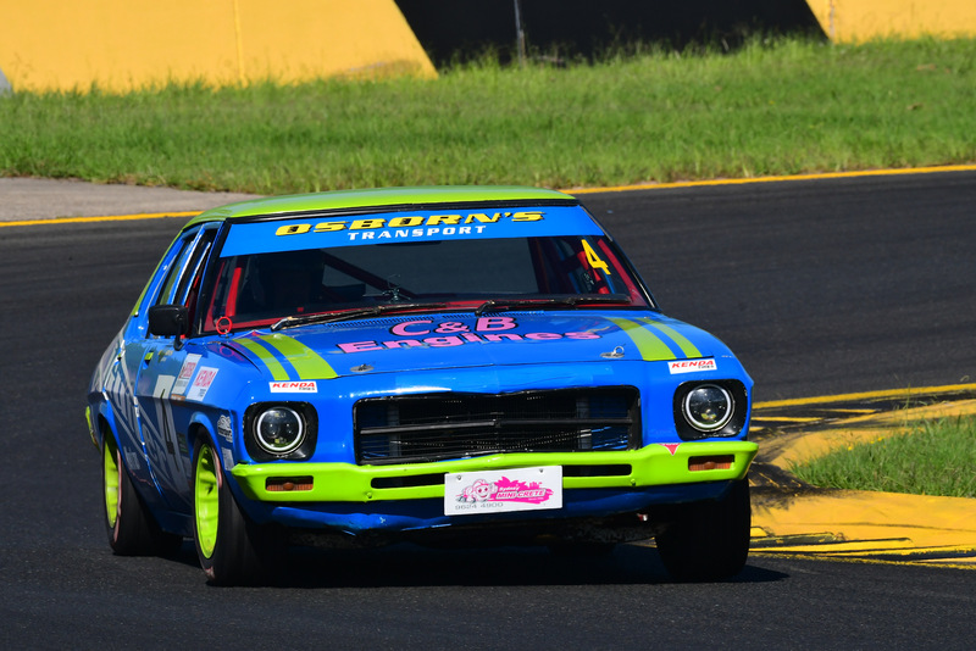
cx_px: 488
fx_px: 14238
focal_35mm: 525
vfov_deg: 2.6
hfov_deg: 3.9
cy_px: 326
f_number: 13
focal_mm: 350
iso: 400
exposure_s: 1/640
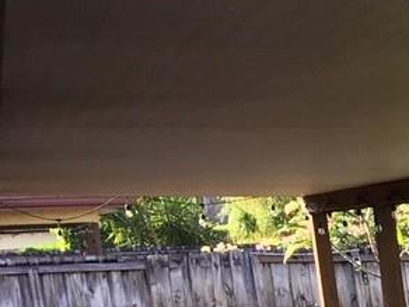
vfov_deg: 10.9
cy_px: 550
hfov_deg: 12.9
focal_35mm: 127
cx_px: 895
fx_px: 1501
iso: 25
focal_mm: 4.15
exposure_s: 1/164
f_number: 2.2
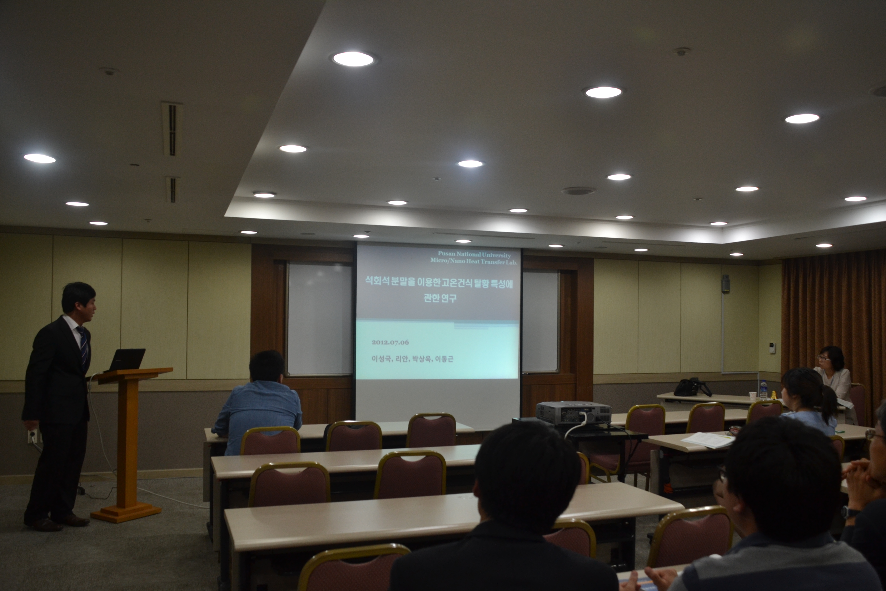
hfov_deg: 61.9
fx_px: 738
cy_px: 296
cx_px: 443
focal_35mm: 30
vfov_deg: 43.6
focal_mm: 20
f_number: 4
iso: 400
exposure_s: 1/60
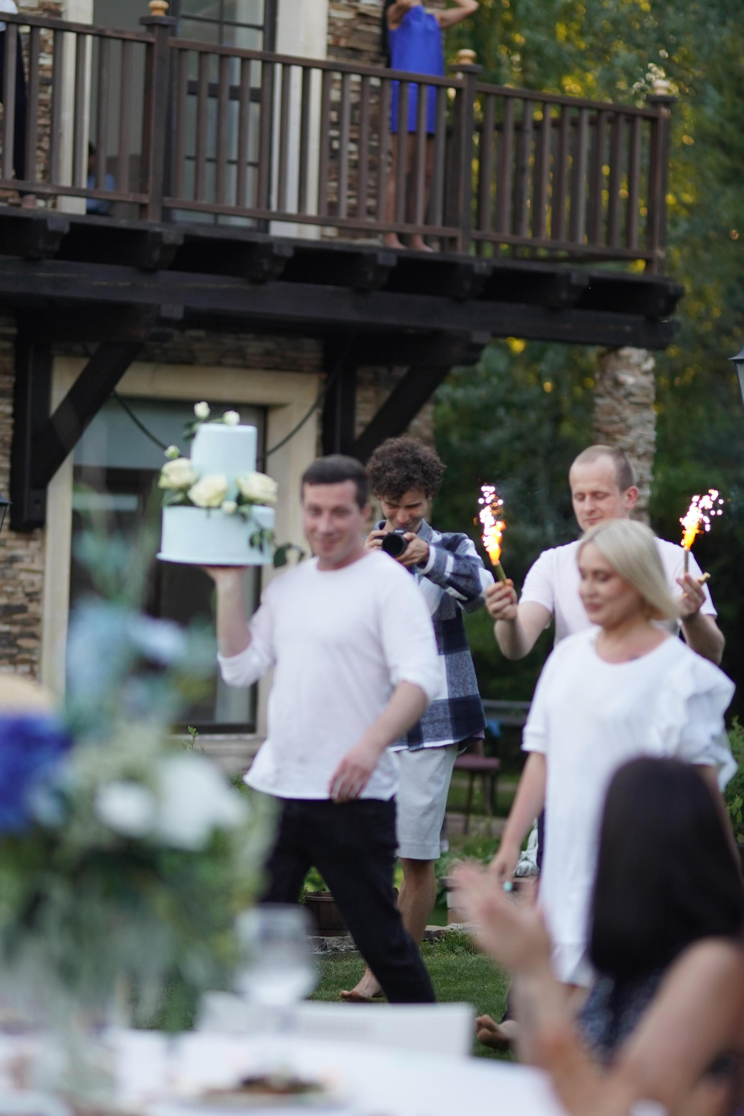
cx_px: 372
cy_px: 558
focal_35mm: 127
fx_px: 3937
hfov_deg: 10.8
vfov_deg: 16.1
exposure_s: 1/2500
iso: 500
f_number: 1.4
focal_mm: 85
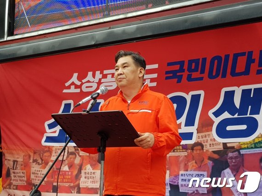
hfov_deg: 67.3
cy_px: 98
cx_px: 131
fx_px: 197
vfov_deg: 53.0
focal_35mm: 26
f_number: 1.7
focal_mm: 4.2
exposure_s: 1/387
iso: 40
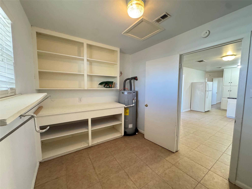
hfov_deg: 102.1
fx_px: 102
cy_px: 94
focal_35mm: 14
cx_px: 126
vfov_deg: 85.7
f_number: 2.2
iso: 640
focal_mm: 2.22
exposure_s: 1/60
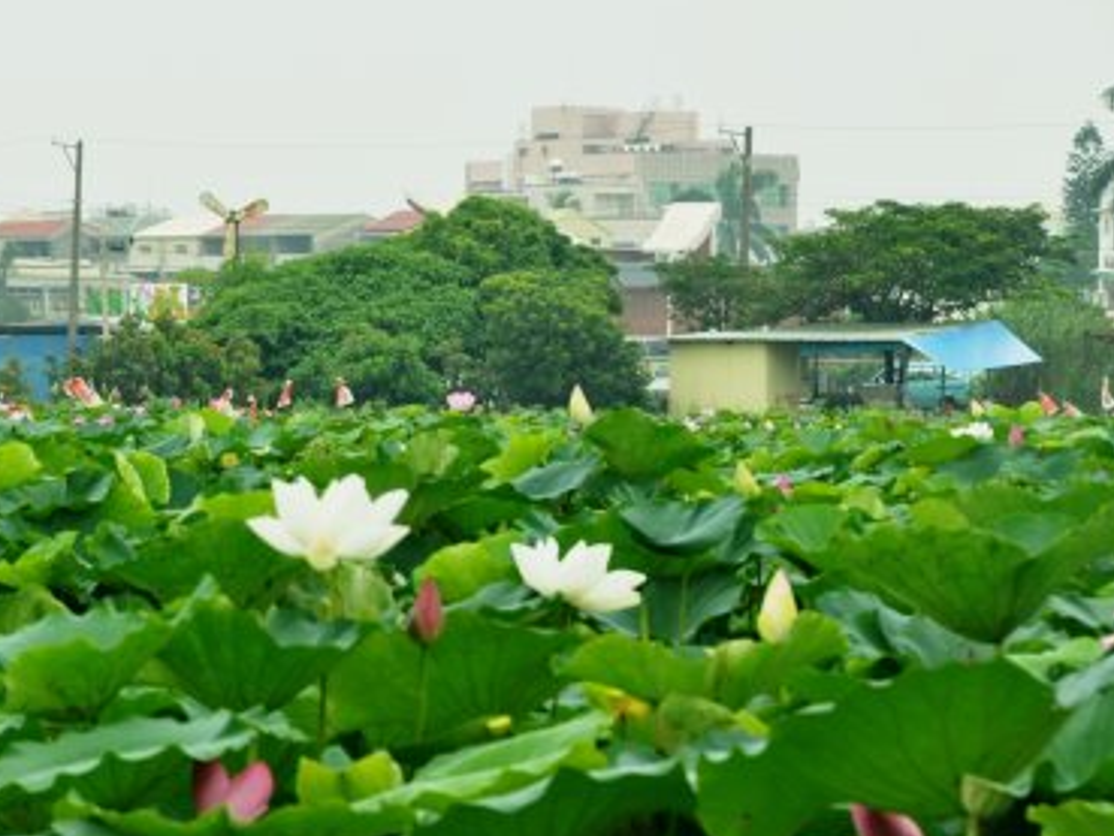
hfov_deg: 9.4
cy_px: 584
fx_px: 6793
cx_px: 257
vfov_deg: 7.0
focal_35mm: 211
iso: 400
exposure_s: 1/200
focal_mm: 90
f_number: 14
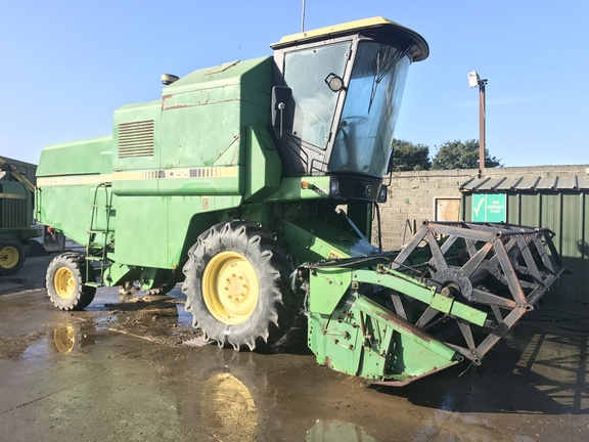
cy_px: 221
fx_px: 476
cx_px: 294
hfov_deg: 63.4
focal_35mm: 28
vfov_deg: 49.7
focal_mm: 3.99
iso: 20
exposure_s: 1/939
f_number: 1.8
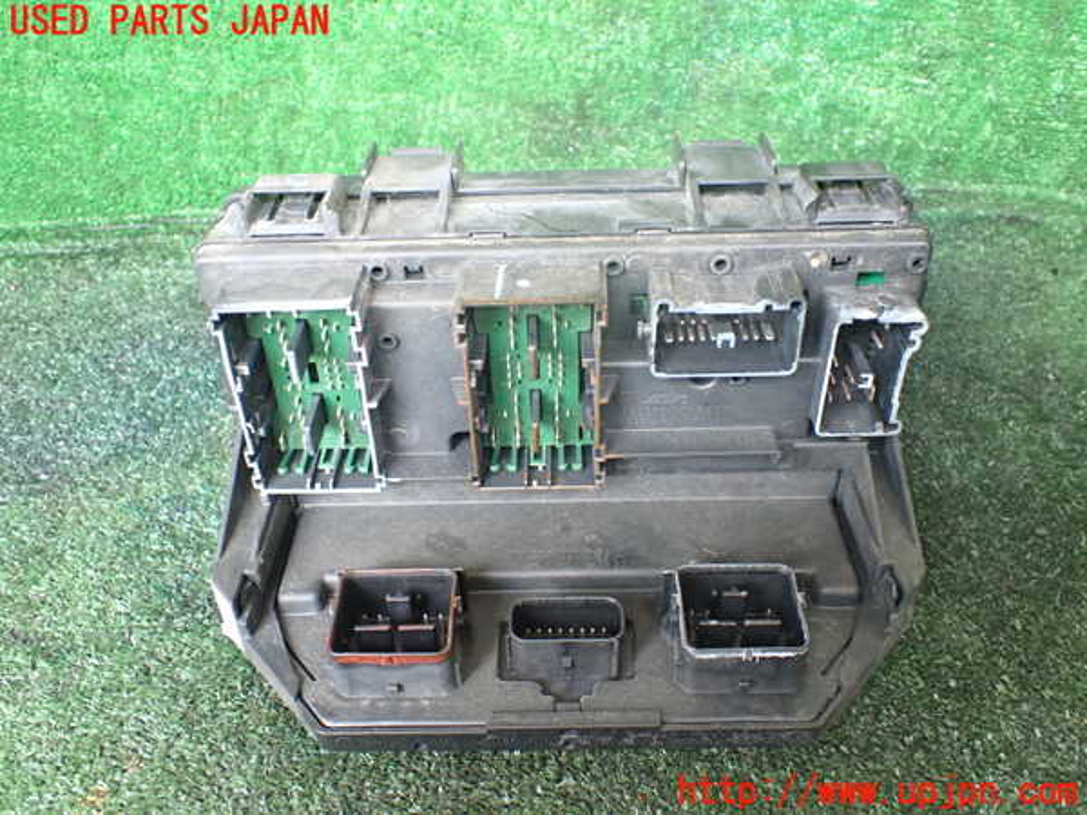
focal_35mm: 30
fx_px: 942
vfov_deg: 46.8
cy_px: 408
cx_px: 544
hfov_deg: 60.0
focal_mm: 5.4
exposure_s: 1/80
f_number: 2.3
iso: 800
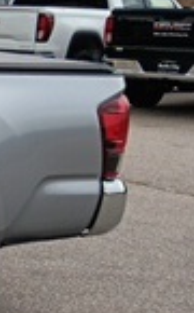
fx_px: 1037
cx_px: -474
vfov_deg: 17.1
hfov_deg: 8.2
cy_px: 203
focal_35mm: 122
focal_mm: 3.98
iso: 100
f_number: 1.8
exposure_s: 1/215
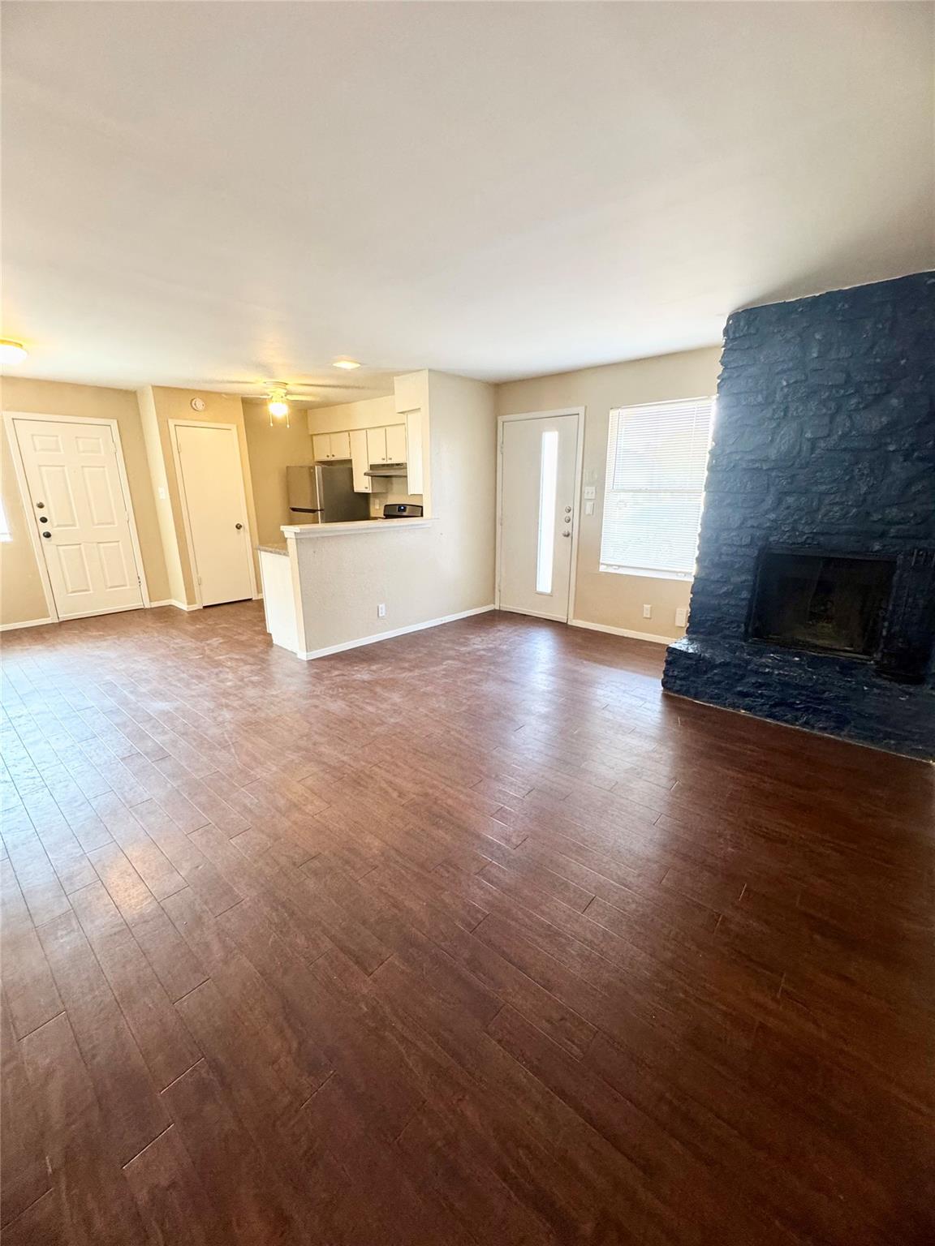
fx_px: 504
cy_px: 623
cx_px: 468
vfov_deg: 102.1
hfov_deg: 85.7
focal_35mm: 14
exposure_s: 1/60
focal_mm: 2.22
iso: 250
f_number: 2.2
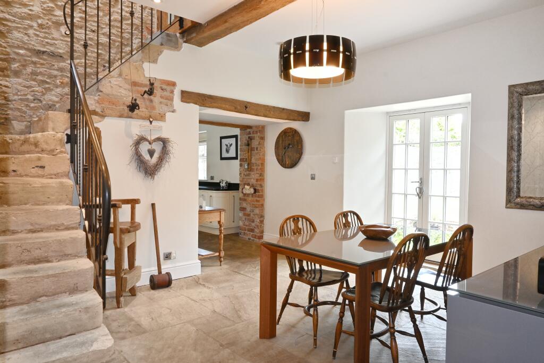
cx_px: 272
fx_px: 363
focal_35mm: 24
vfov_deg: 53.1
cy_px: 182
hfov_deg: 73.7
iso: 400
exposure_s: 1/10
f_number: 11
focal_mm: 16
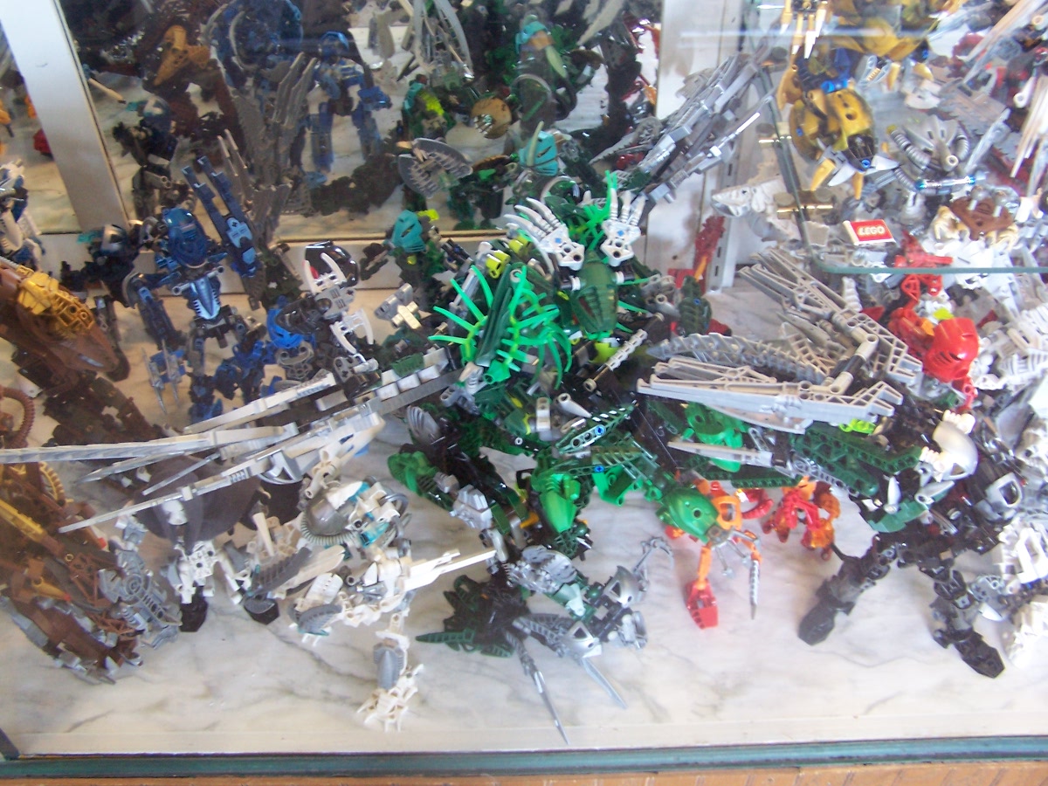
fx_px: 1150
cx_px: 524
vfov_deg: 37.7
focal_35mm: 38
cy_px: 393
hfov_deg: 49.0
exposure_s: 1/10
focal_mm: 6.3
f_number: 2.8
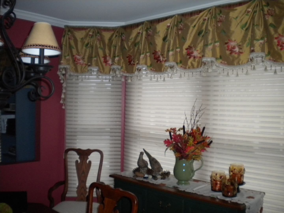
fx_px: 287
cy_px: 106
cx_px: 142
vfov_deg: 40.7
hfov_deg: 52.6
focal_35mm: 35
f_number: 3.1
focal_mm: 6.3
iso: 400
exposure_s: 1/30
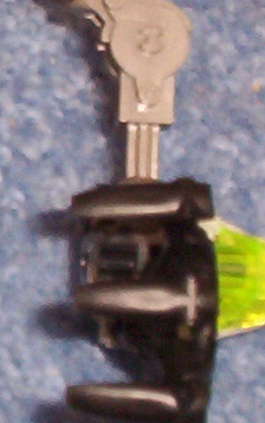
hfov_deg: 6.7
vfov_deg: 11.1
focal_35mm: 189
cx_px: -289
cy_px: 156
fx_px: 2182
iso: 140
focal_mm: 6
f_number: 4.5
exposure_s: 1/30
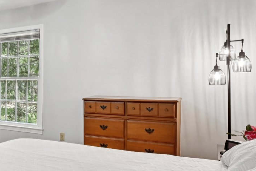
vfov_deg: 33.4
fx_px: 284
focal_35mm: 40
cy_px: 83
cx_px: -13
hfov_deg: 40.8
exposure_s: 1/15
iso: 400
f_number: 8
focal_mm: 14
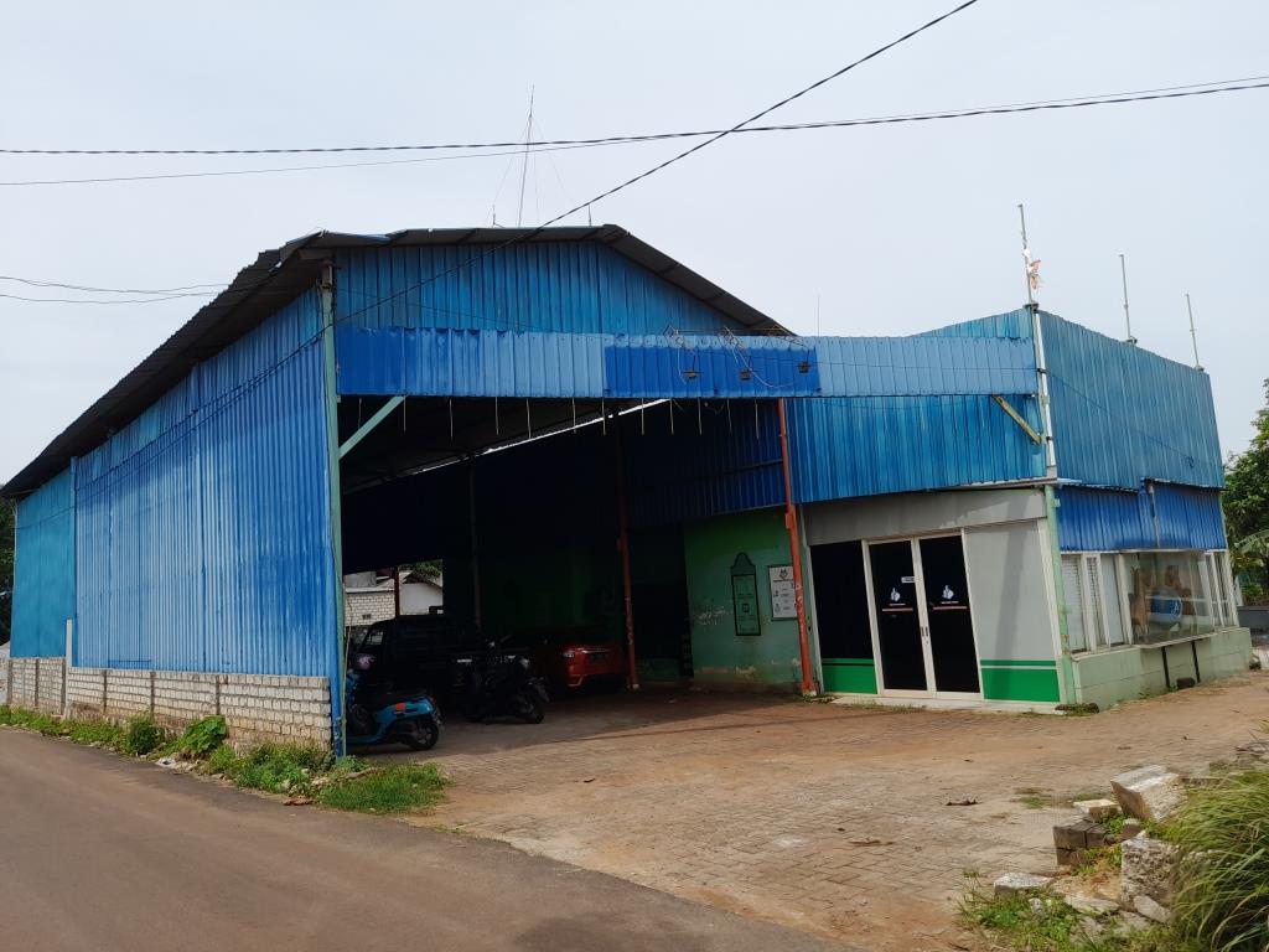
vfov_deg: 54.9
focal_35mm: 25
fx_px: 916
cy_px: 476
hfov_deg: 69.4
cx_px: 634
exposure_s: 1/921
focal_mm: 4.6
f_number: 2
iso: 20
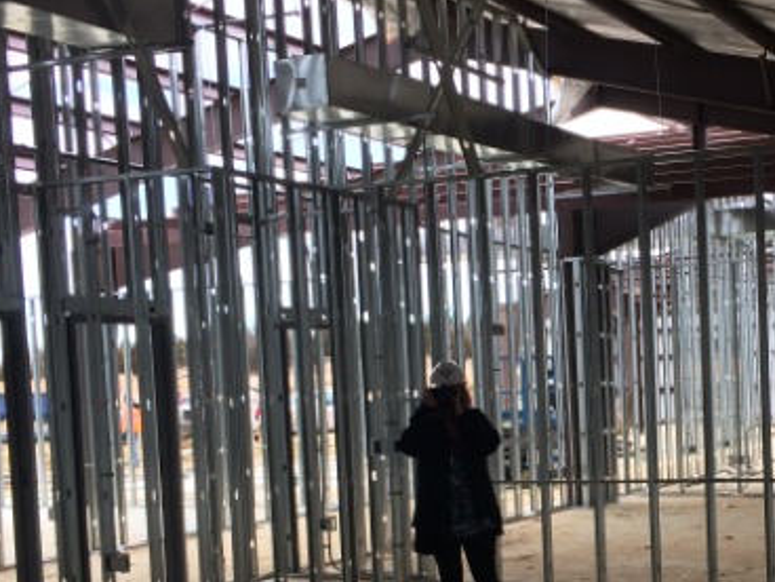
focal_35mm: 63
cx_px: 657
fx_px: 1410
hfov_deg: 29.8
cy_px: 474
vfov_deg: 22.9
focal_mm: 4.15
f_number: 2.2
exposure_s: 1/133
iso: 32
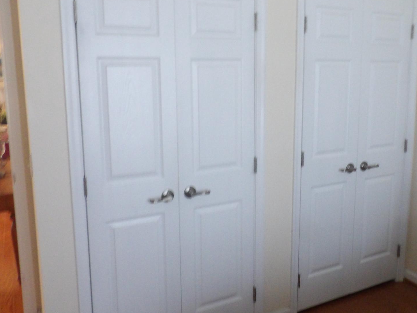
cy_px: 131
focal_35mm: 34
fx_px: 410
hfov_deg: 53.6
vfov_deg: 41.6
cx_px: 251
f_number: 3.2
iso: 750
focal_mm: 4.3
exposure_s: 1/17
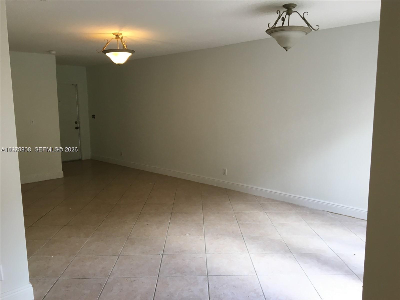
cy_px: 150
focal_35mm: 29
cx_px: 200
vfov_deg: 48.2
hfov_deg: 61.7
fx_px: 335
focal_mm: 4.15
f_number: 2.2
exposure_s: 1/30
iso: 32
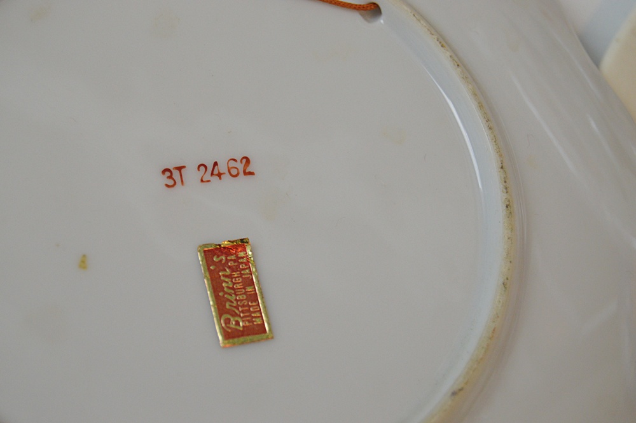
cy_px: 212
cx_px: 318
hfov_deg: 24.6
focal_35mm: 82
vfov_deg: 16.5
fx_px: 1456
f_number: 5.6
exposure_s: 1/60
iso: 800
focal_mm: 55
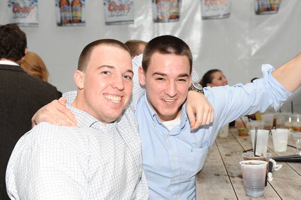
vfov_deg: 24.2
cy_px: 100
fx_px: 468
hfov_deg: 35.7
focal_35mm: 56
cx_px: 150
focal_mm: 56
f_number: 5.6
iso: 1100
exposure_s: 1/250
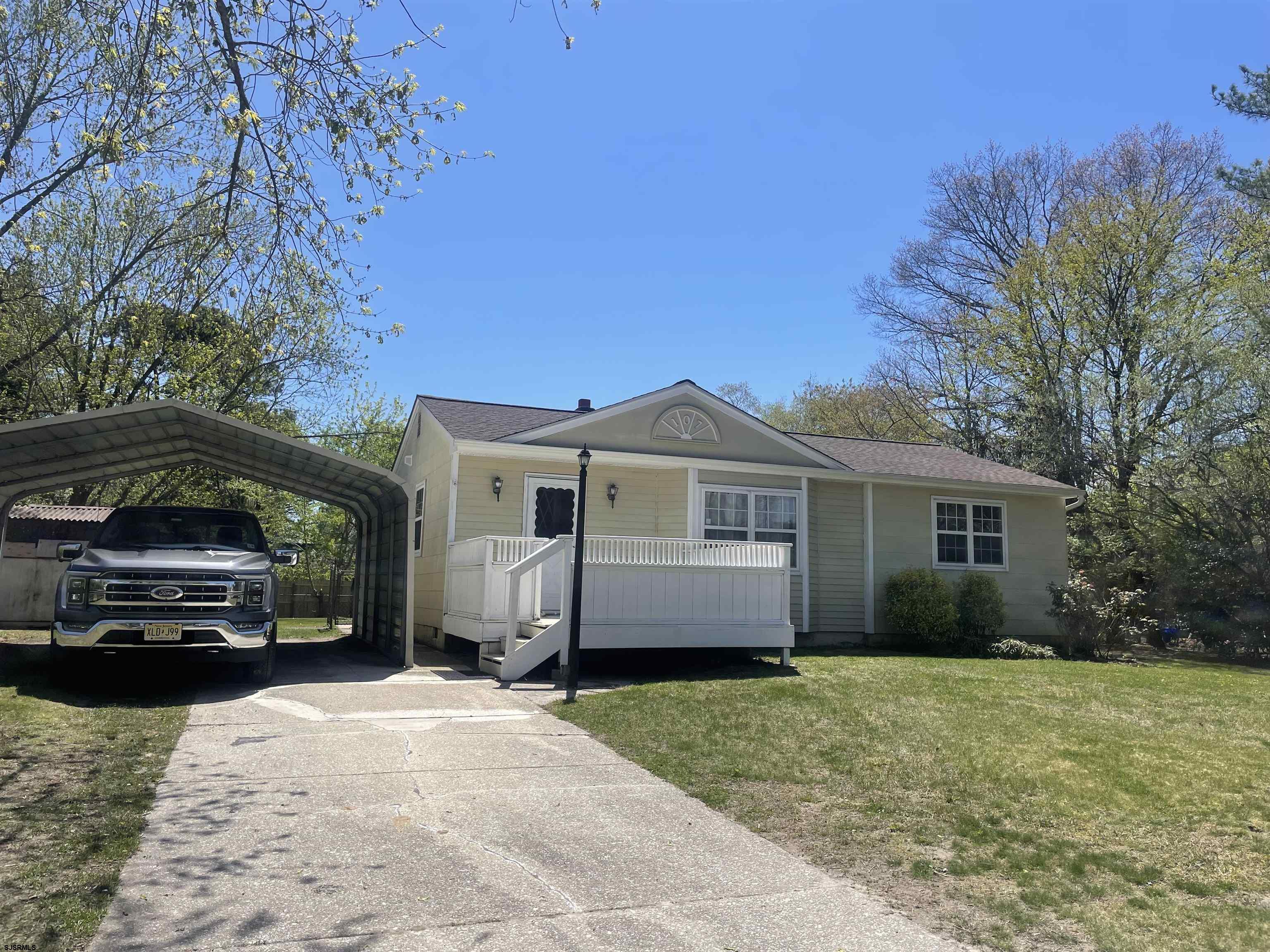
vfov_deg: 53.1
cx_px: 635
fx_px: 954
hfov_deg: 67.3
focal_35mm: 26
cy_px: 476
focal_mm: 4.2
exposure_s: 1/4132
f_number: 1.6
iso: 32
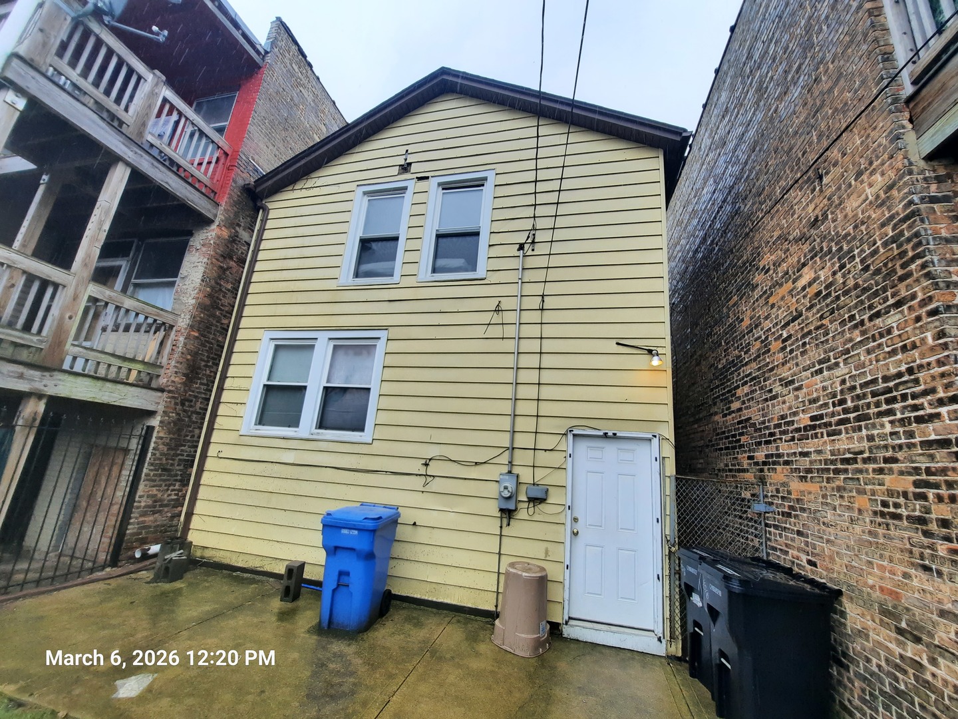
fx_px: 360
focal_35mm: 13
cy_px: 360
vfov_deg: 89.9
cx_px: 479
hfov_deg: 106.2
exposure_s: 1/177
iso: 40
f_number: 2.2
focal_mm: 1.74
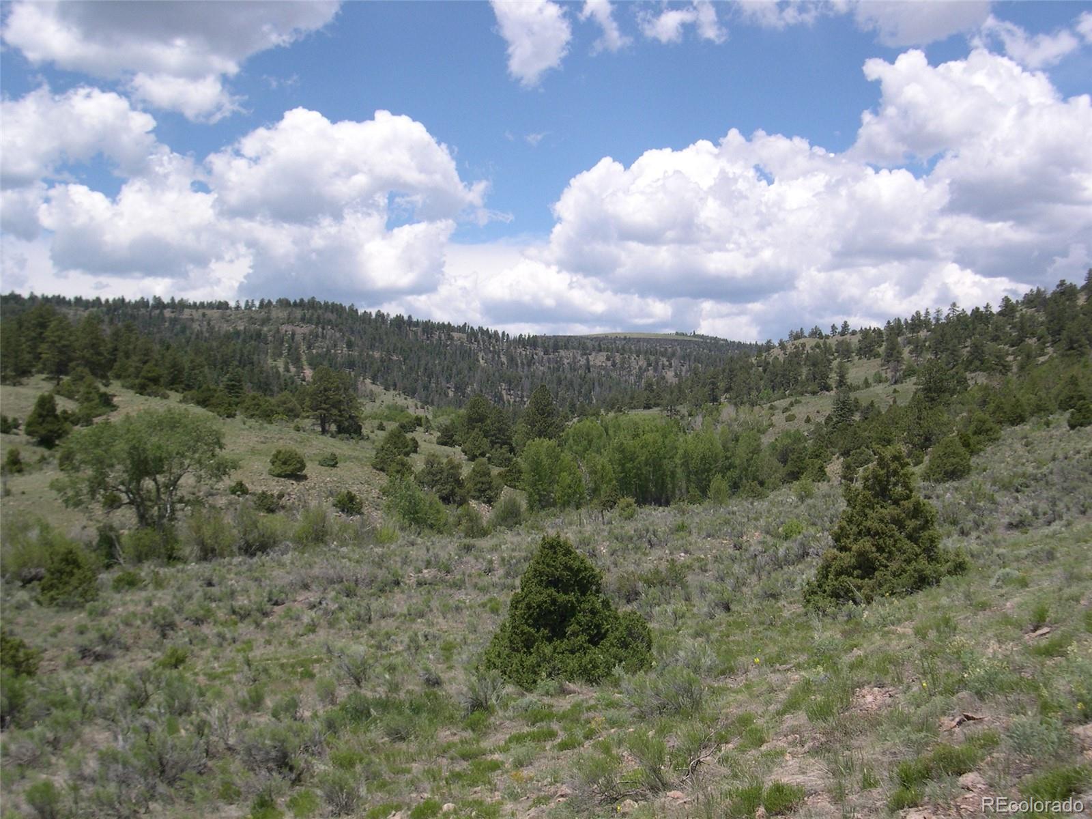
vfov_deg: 37.7
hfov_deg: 49.0
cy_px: 410
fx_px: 1199
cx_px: 546
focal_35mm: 38
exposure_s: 1/284
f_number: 7.6
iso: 100
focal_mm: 8
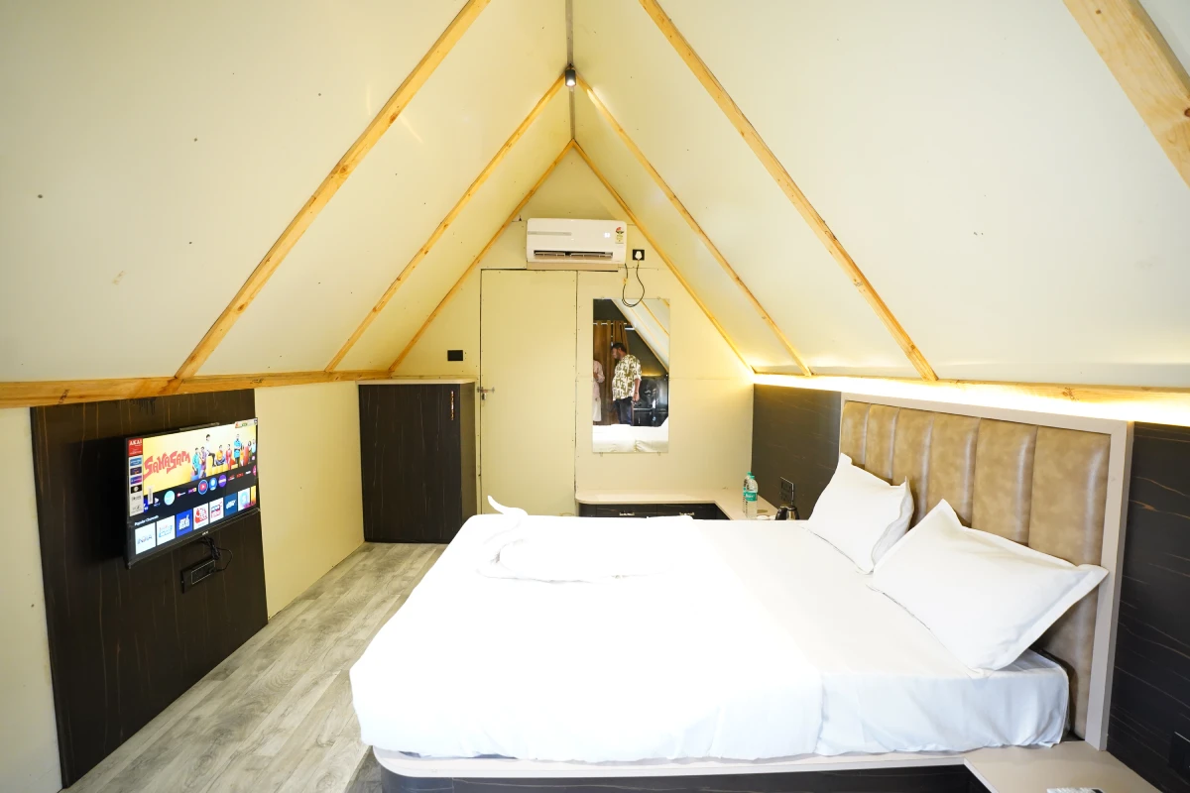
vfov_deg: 73.7
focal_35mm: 16
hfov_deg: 96.7
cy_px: 396
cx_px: 595
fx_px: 529
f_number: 3.2
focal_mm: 16
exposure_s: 1/100
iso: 4000
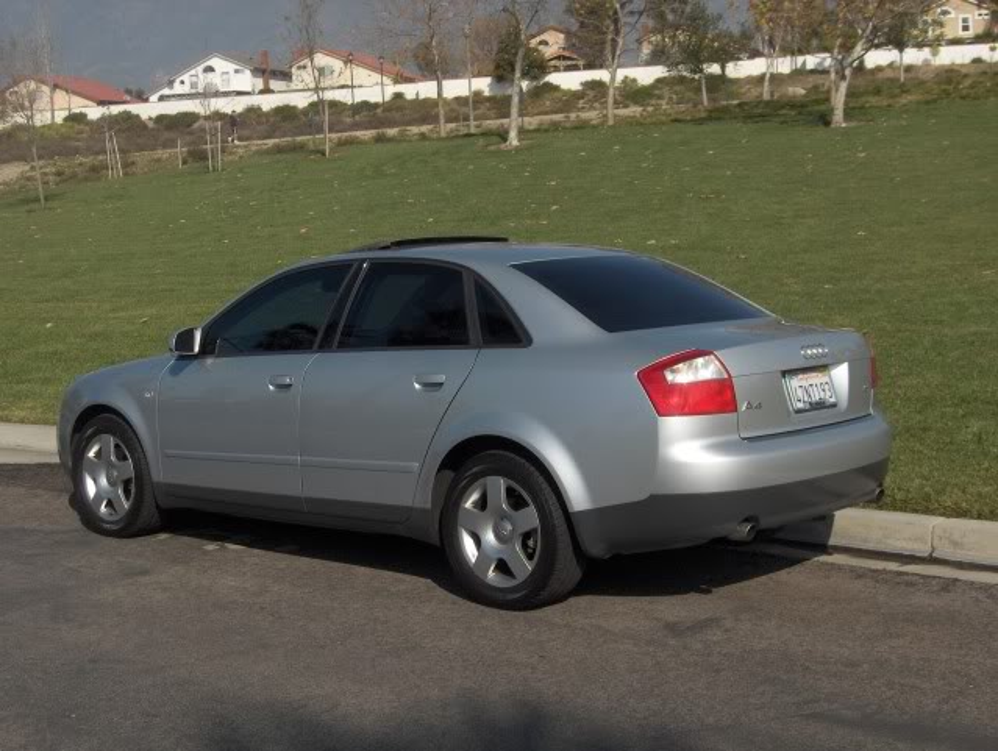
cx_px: 499
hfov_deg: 34.9
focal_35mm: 55
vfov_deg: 26.6
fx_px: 1588
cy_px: 376
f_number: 5.4
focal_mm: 11.4
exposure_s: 1/758
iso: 100
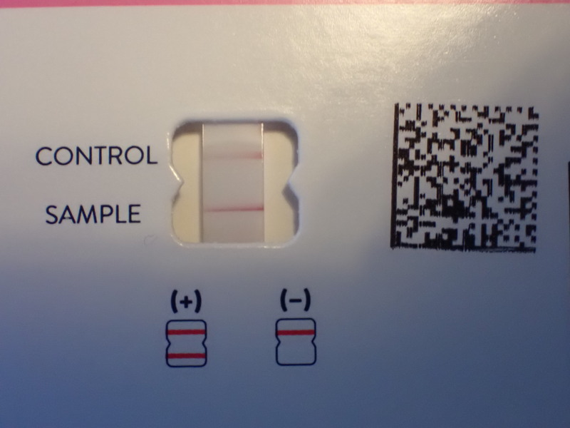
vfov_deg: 23.7
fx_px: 1021
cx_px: 285
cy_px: 214
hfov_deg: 31.2
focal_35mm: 62
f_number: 3.6
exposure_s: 1/40
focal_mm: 11.09
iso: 1600
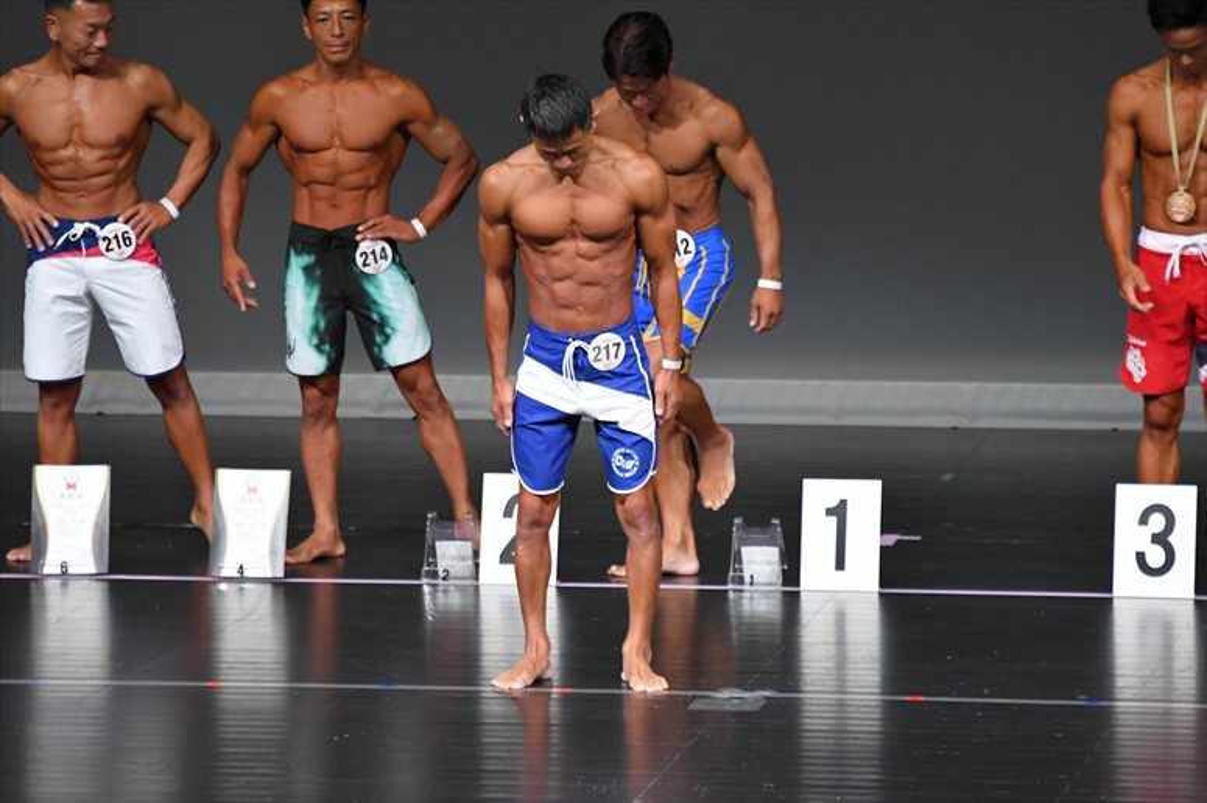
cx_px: 604
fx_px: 11562
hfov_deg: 6.0
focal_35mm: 345
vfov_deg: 4.0
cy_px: 402
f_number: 5.6
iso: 4000
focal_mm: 230
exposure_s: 1/400
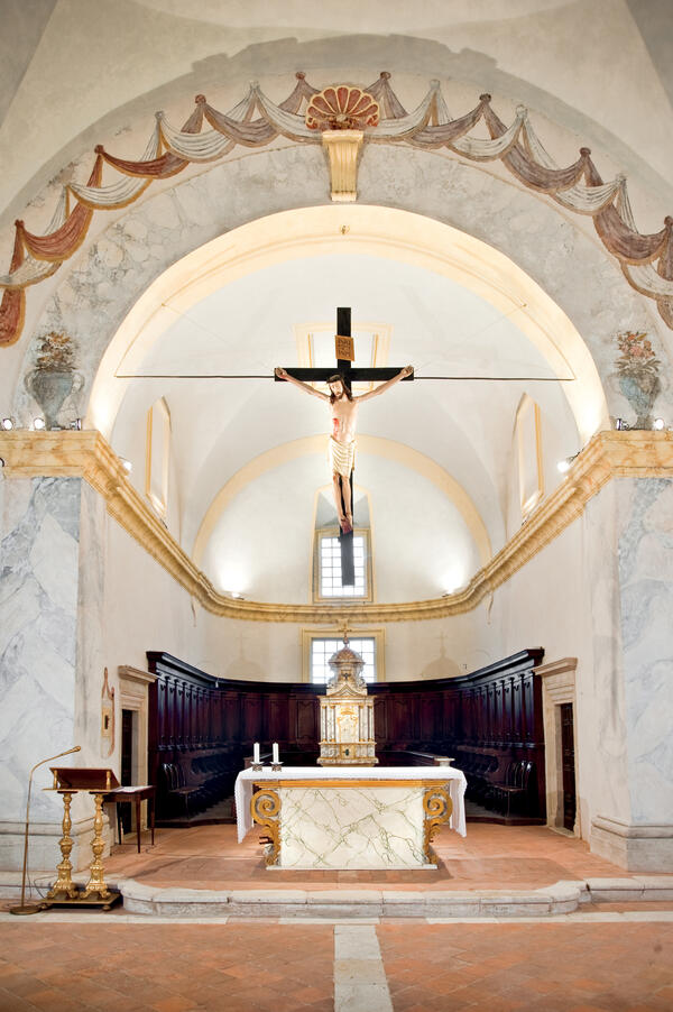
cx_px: 336
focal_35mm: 24
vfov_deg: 73.8
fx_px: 674
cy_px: 506
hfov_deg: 53.1
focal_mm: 24
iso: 200
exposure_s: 1/6
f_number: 8
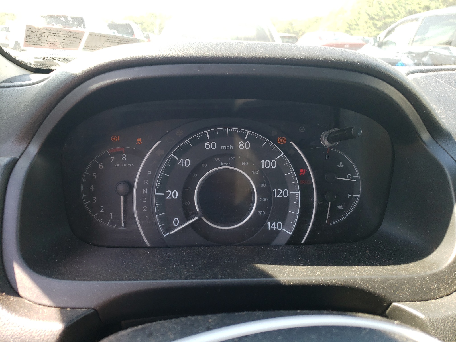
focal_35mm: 26
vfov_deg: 53.1
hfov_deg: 67.3
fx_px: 343
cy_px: 171
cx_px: 228
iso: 50
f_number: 1.5
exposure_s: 1/164
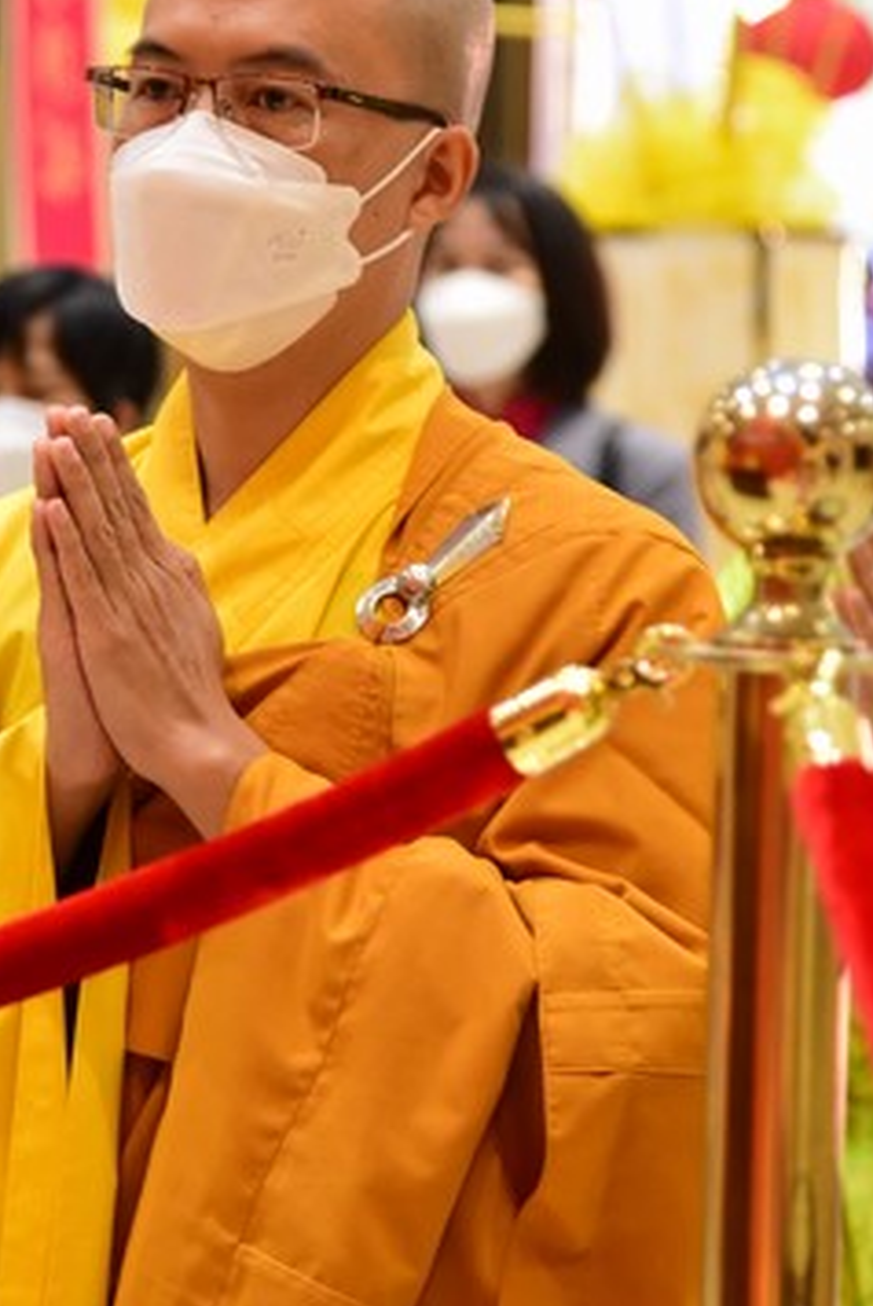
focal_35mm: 157
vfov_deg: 13.1
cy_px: 532
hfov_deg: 8.7
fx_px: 5699
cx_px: 183
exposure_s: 1/125
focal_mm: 86
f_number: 4
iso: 2500
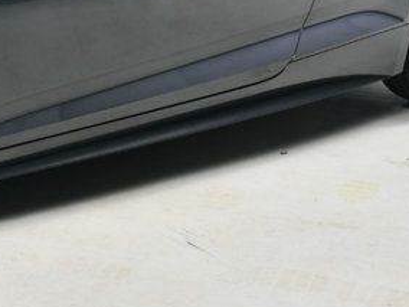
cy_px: 36
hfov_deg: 14.1
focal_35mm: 135
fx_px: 1595
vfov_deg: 10.9
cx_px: -91
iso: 100
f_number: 11
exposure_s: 1/160
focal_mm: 26
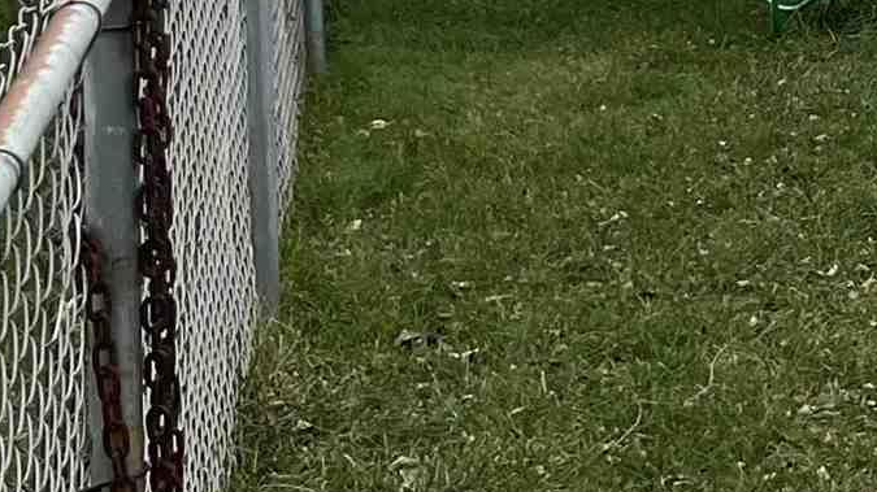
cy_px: -571
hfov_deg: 13.7
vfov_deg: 8.7
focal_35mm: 129
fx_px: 2999
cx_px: 1858
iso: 50
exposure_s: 1/569
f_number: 1.6
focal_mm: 5.1
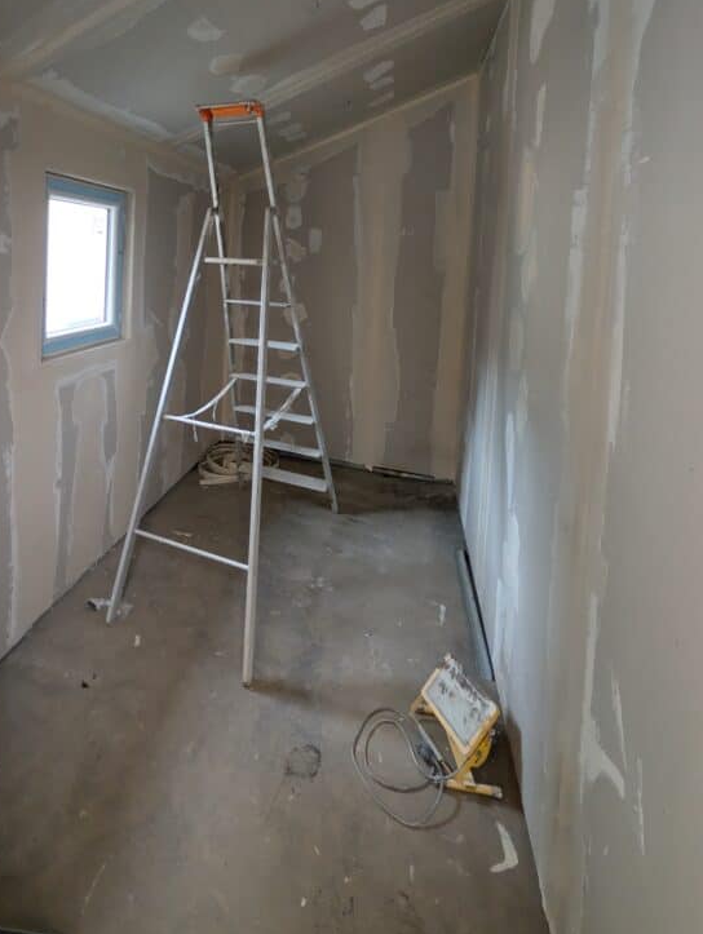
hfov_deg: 72.5
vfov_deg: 86.1
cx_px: 231
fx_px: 459
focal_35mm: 17
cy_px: 276
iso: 207
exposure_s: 1/44.8
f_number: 1.7
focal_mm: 2.02
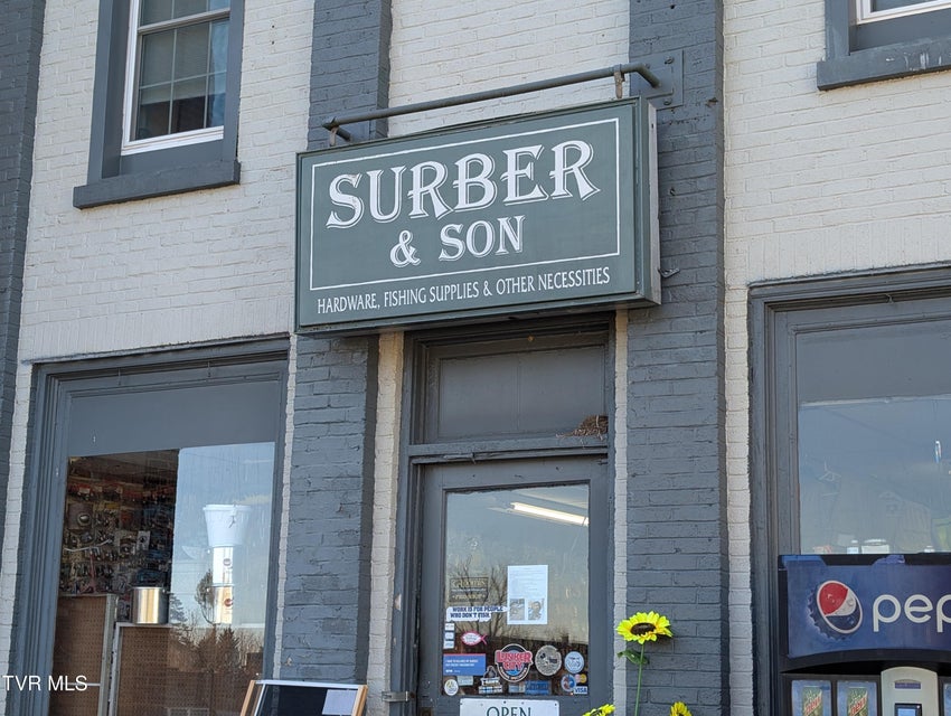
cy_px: 358
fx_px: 1348
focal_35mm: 49
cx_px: 476
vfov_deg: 29.7
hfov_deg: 38.9
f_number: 1.68
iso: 20
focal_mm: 6.9
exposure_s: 1/197
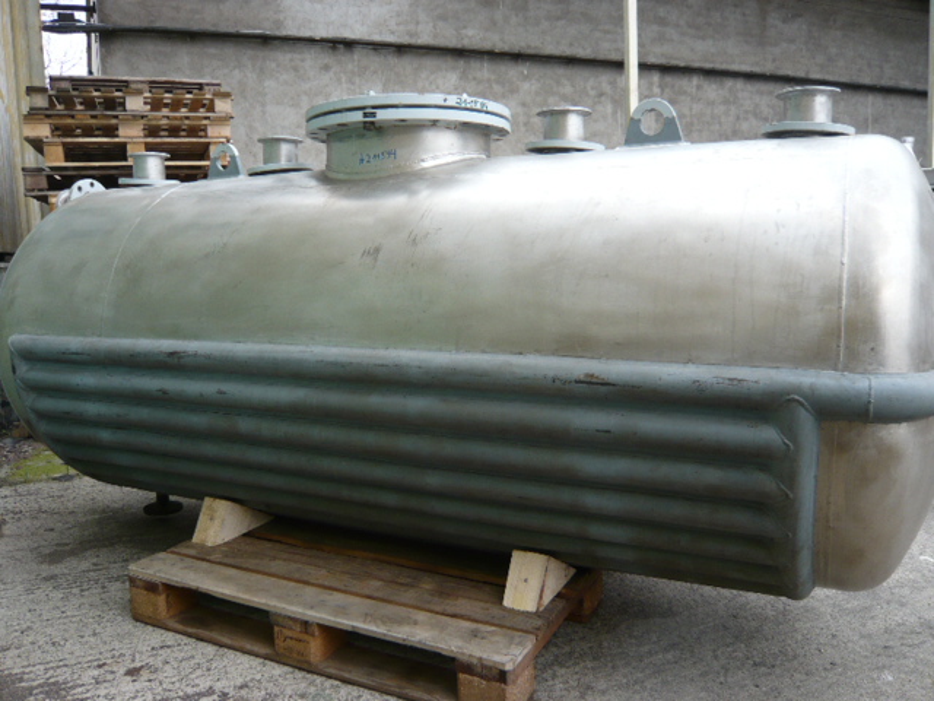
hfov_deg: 63.4
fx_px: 755
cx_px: 467
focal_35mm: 28
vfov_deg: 49.7
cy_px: 350
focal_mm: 4.6
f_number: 2.8
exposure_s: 1/100
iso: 100
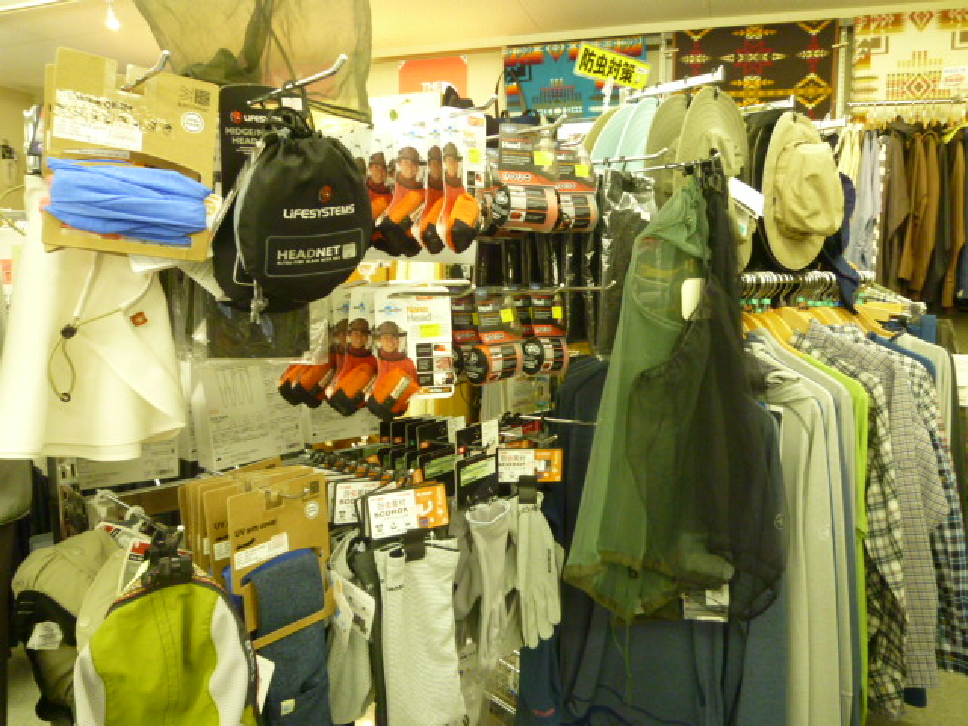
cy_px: 363
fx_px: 699
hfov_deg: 69.4
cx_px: 484
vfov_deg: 54.9
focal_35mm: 25
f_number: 2.8
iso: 400
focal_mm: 4.5
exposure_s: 1/30
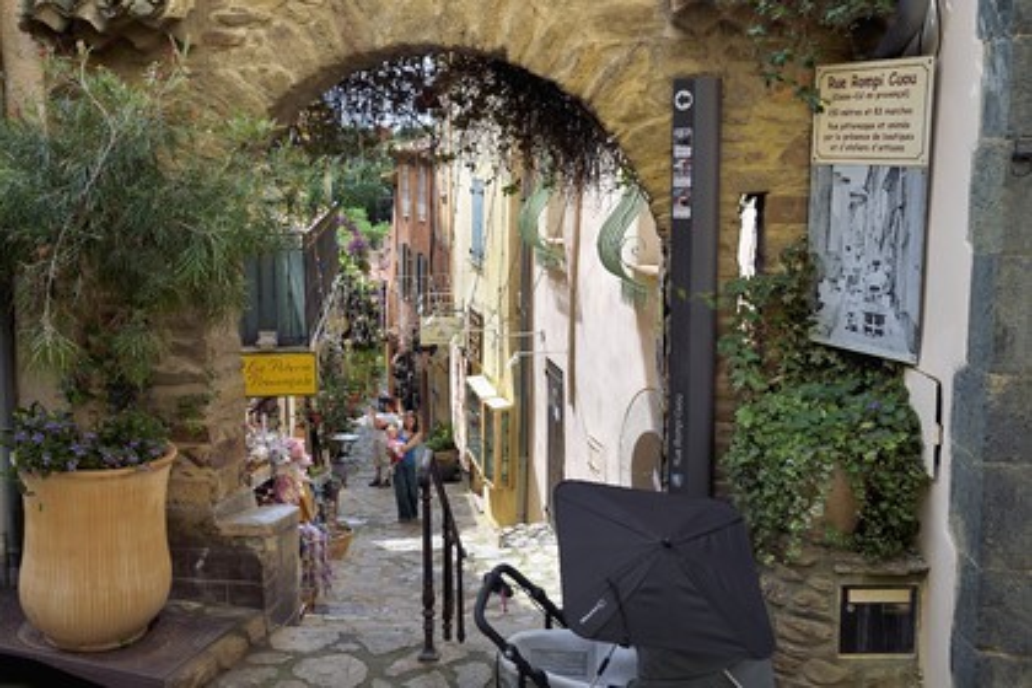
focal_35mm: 35
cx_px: 516
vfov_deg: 37.9
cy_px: 344
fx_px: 1003
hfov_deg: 54.4
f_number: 18
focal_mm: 35
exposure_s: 1/60
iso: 200
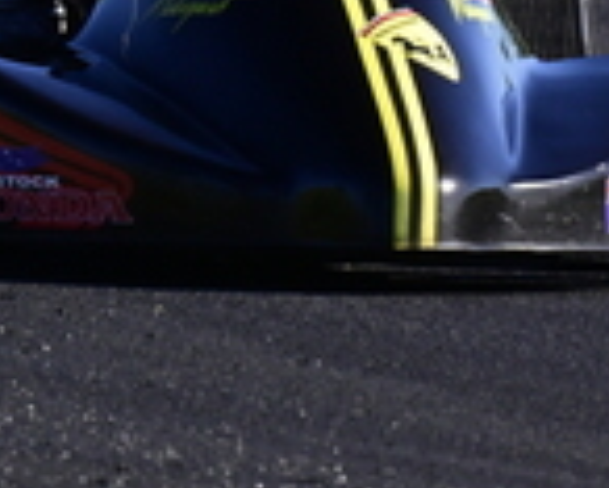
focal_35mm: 2315
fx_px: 41754
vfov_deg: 0.7
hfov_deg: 0.8
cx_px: 363
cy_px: -532
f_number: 11
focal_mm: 450
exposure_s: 1/640
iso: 640
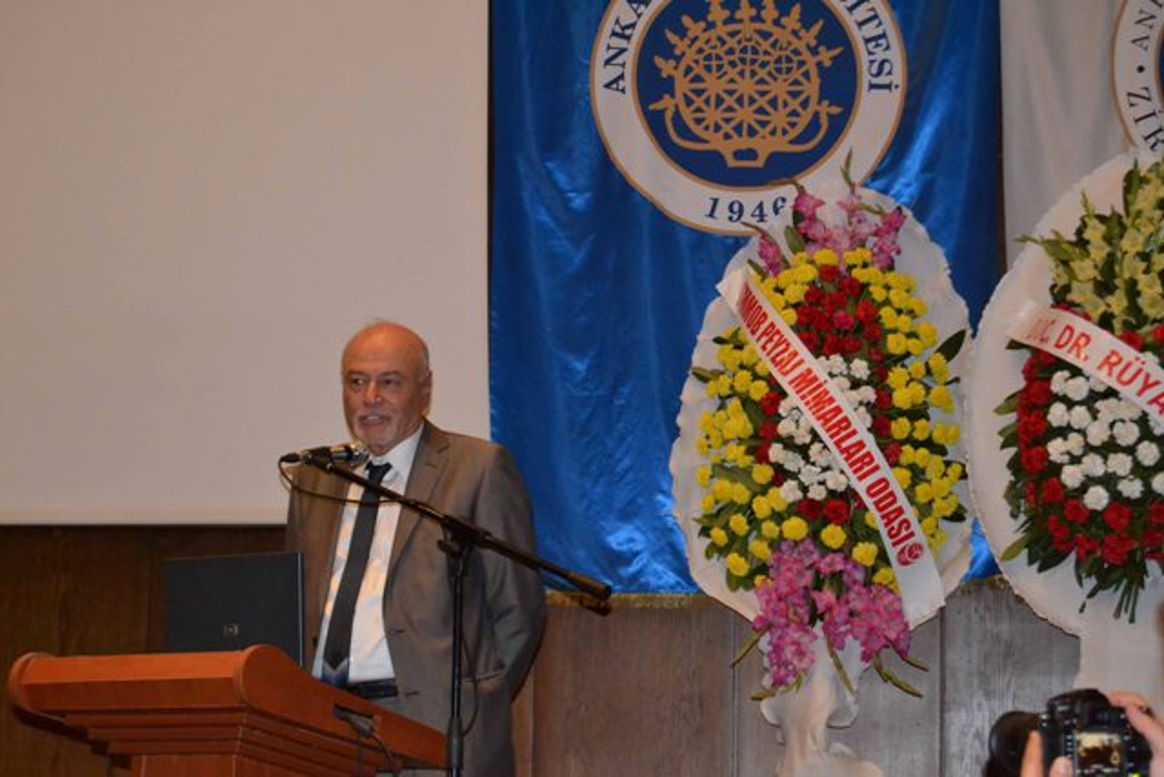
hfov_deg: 24.6
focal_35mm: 82
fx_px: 2668
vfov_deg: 16.6
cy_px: 388
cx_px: 582
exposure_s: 1/60
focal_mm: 55
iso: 3200
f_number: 5.6
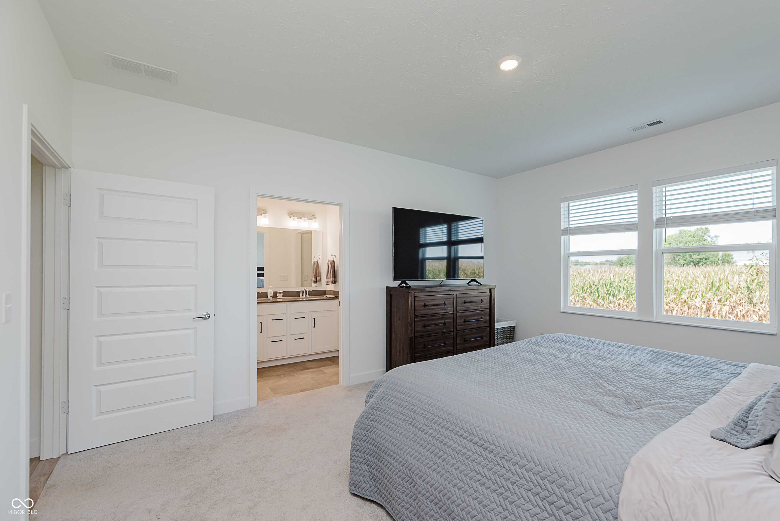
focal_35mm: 15
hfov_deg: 100.4
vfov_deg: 77.4
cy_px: 260
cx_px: 390
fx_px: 325
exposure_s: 1/200
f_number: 5.6
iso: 320
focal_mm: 15
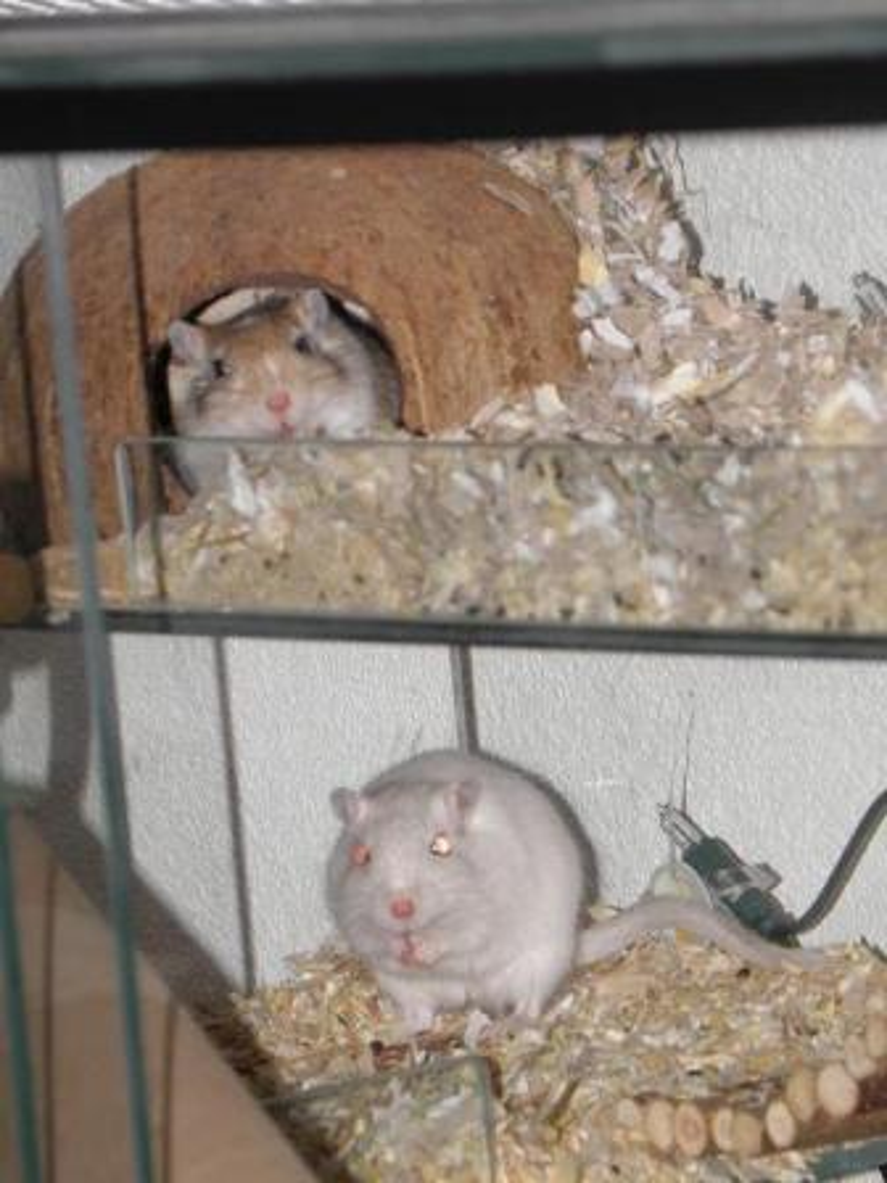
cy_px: 592
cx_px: 444
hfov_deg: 6.5
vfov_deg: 8.7
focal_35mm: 228
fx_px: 7790
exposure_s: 1/250
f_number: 4.5
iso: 100
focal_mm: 40.64
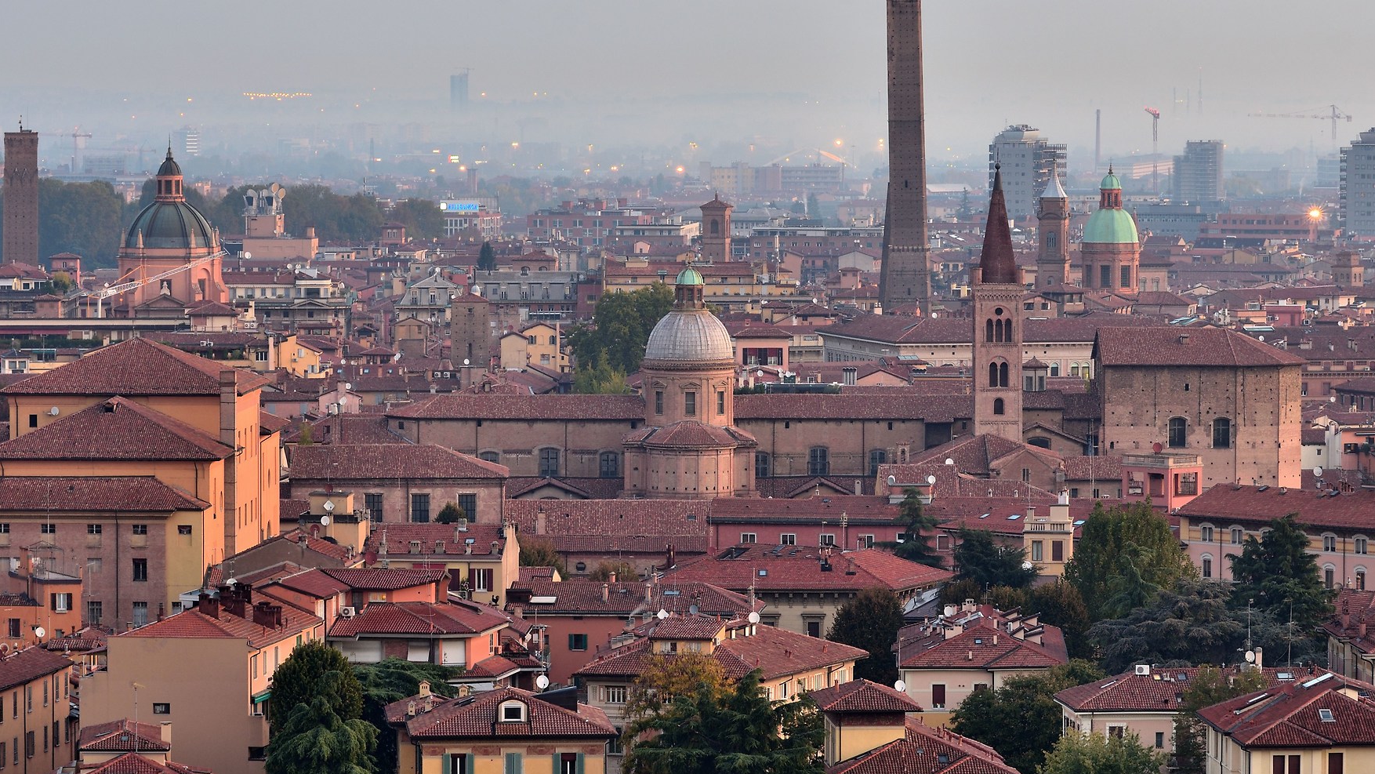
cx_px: 840
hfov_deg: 12.5
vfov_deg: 7.1
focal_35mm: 172
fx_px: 6272
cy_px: 464
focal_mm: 80
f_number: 9
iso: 100
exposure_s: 1
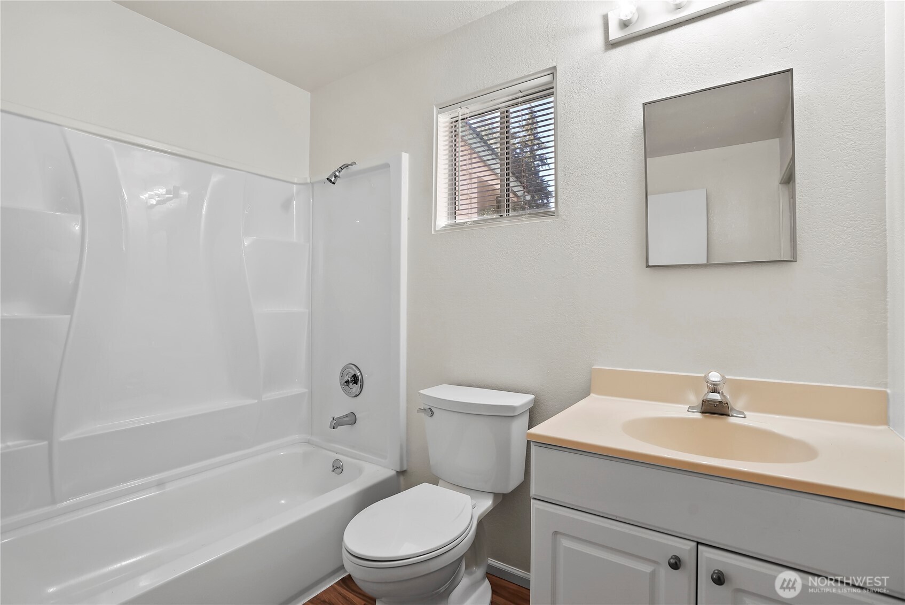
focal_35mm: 16
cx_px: 452
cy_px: 302
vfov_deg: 73.8
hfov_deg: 96.7
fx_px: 402
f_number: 8
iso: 640
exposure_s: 1/15
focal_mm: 16
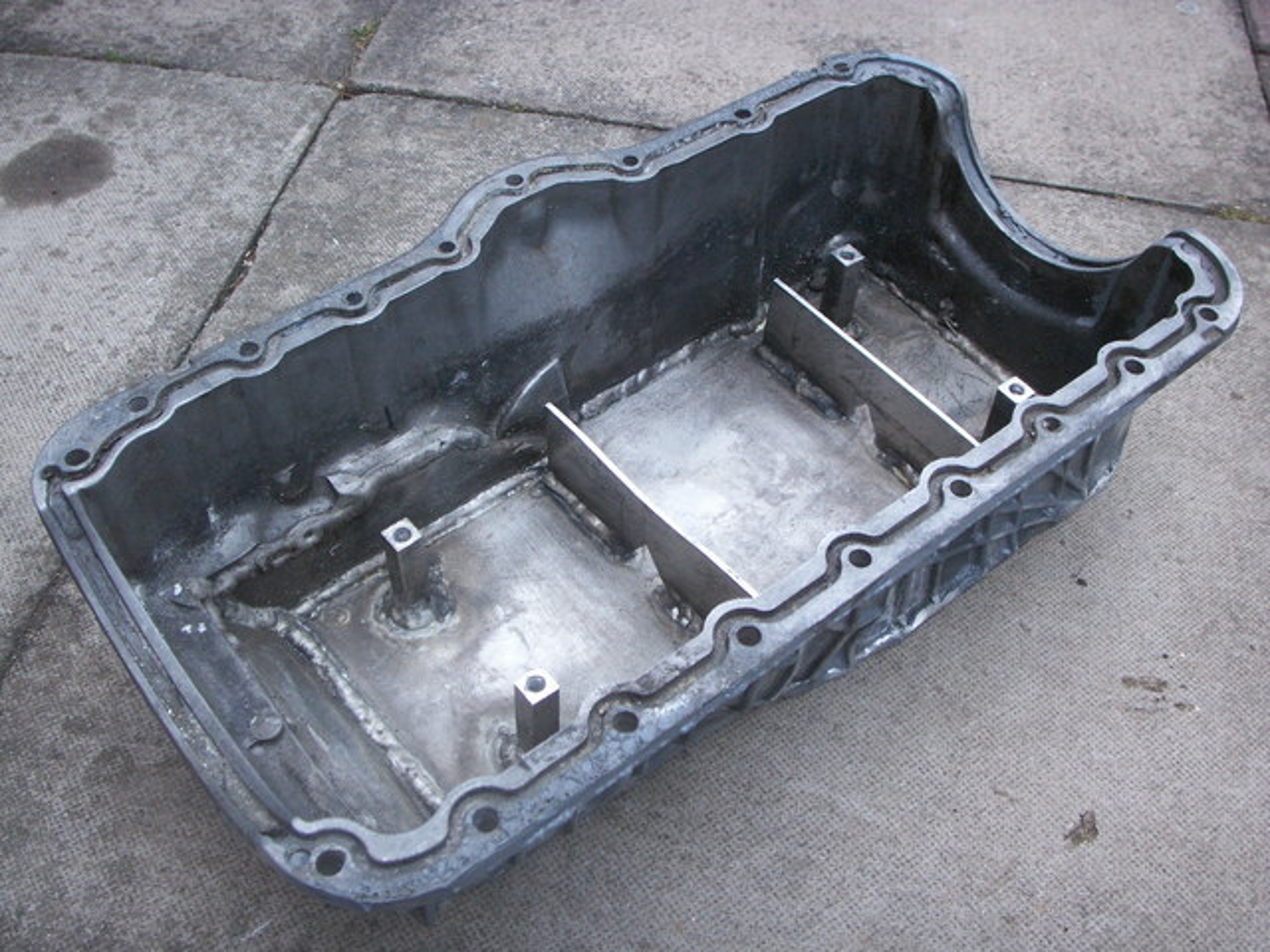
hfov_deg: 50.1
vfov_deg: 38.7
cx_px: 635
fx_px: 1357
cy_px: 476
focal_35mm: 37
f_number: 3.5
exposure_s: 1/40
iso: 80
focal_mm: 7.7
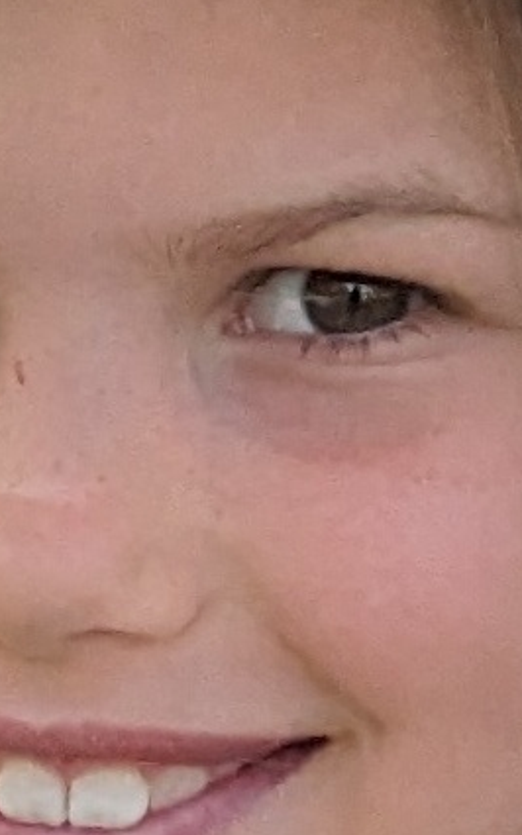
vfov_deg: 7.9
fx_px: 5808
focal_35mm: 255
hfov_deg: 4.8
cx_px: -1404
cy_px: 1574
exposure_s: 1/2347
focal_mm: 4.38
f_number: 1.73
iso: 51
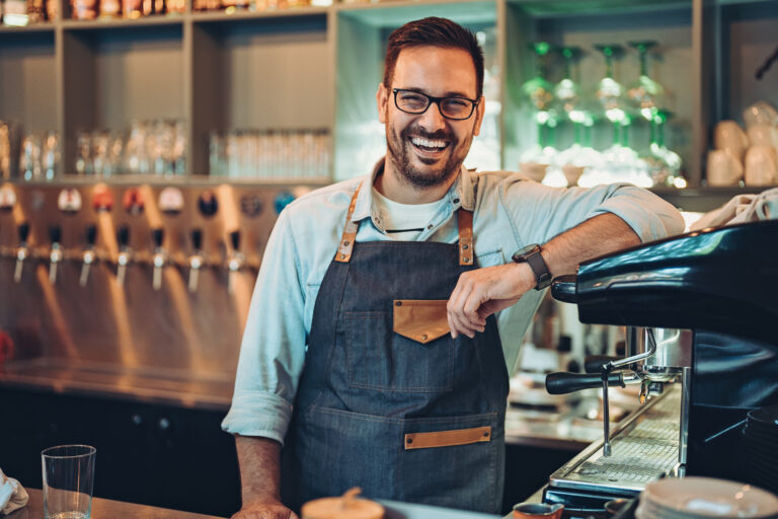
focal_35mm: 50
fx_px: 1080
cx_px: 389
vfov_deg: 27.0
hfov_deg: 39.6
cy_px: 260
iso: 1000
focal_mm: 50
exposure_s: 1/320
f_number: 1.4
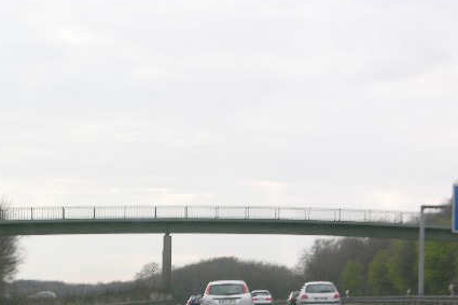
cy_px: 224
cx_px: 206
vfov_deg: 12.2
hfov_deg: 18.3
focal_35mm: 112
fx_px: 1424
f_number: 4.8
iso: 50
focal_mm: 19.9
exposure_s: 1/73.3
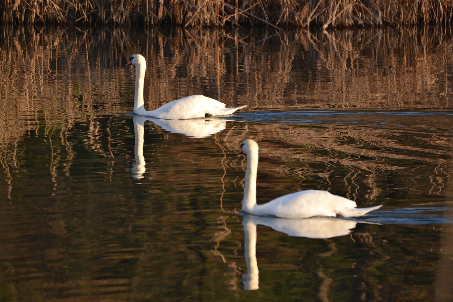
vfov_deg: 3.1
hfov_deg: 4.6
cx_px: 226
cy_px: 151
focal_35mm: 450
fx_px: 5661
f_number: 5.6
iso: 200
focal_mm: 300
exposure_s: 1/200
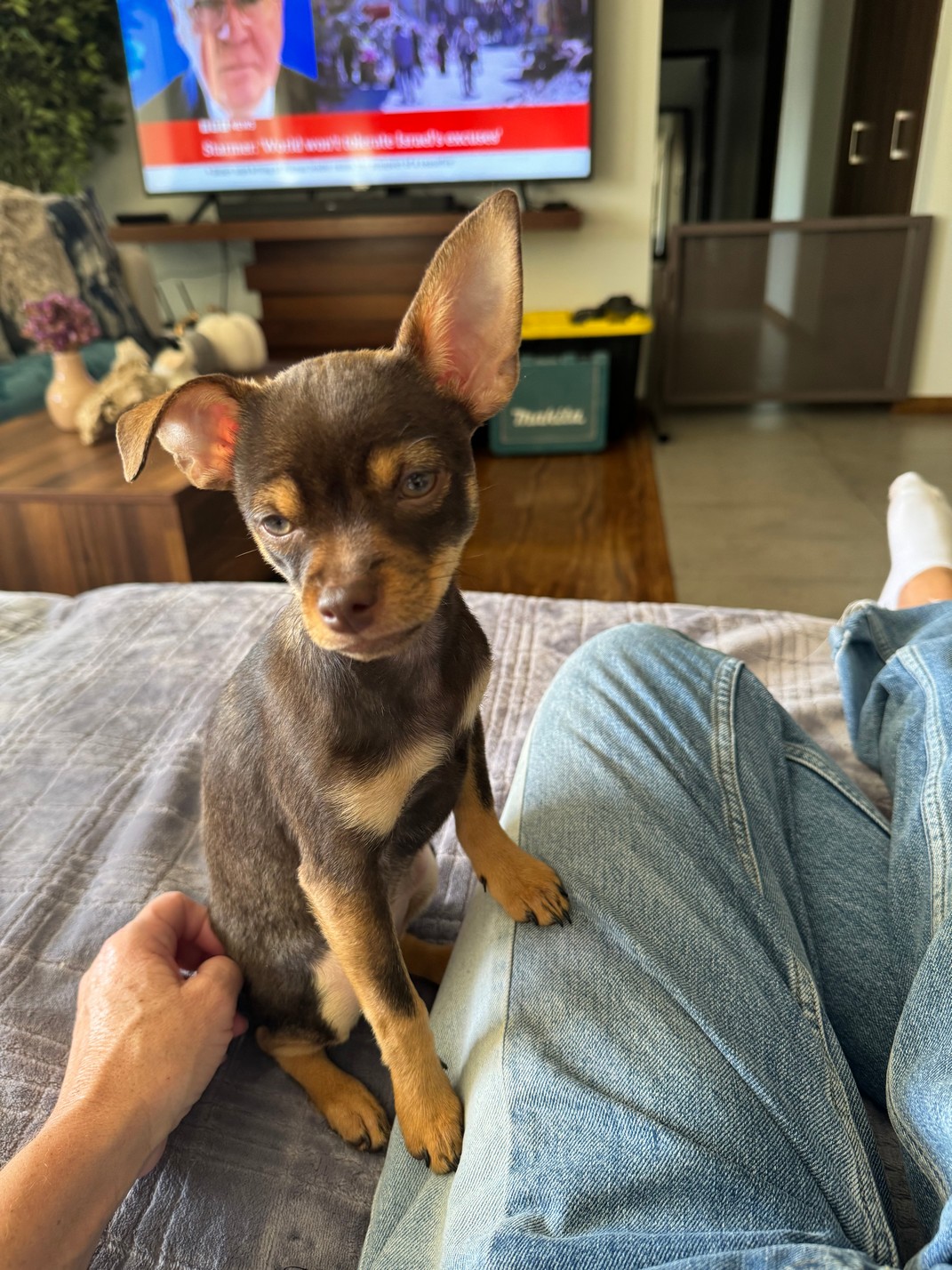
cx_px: 476
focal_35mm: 24
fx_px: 880
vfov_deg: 71.6
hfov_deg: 56.8
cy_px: 635
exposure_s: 1/120
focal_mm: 6.76
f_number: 1.78
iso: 160
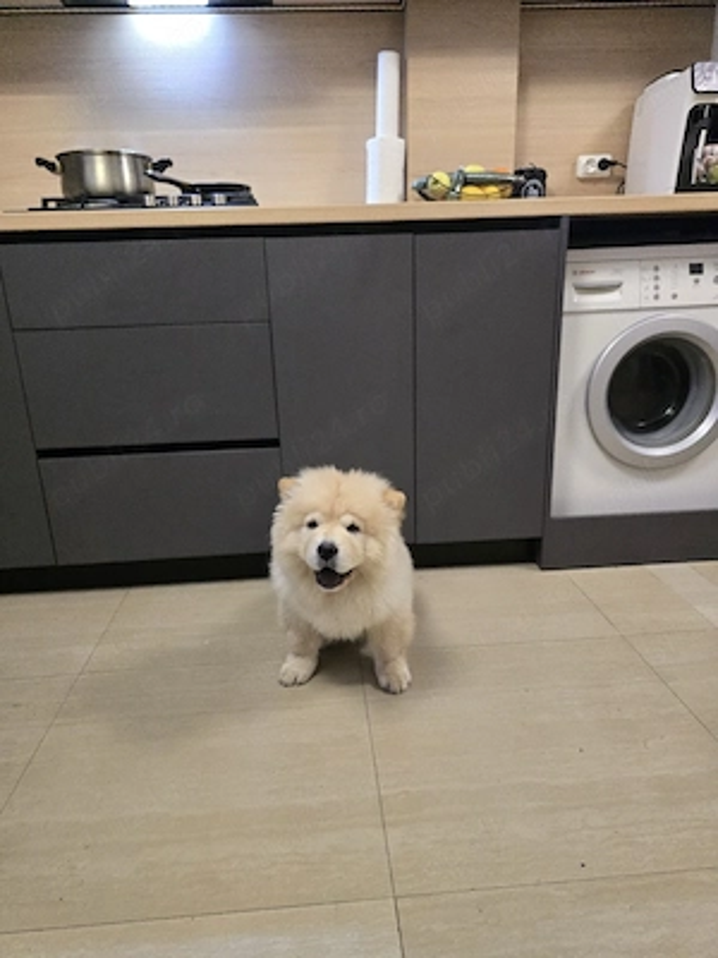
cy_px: 479
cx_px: 359
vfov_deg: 73.9
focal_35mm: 23
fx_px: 636
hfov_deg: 58.9
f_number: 1.7
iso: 1250
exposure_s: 1/101
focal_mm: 6.3
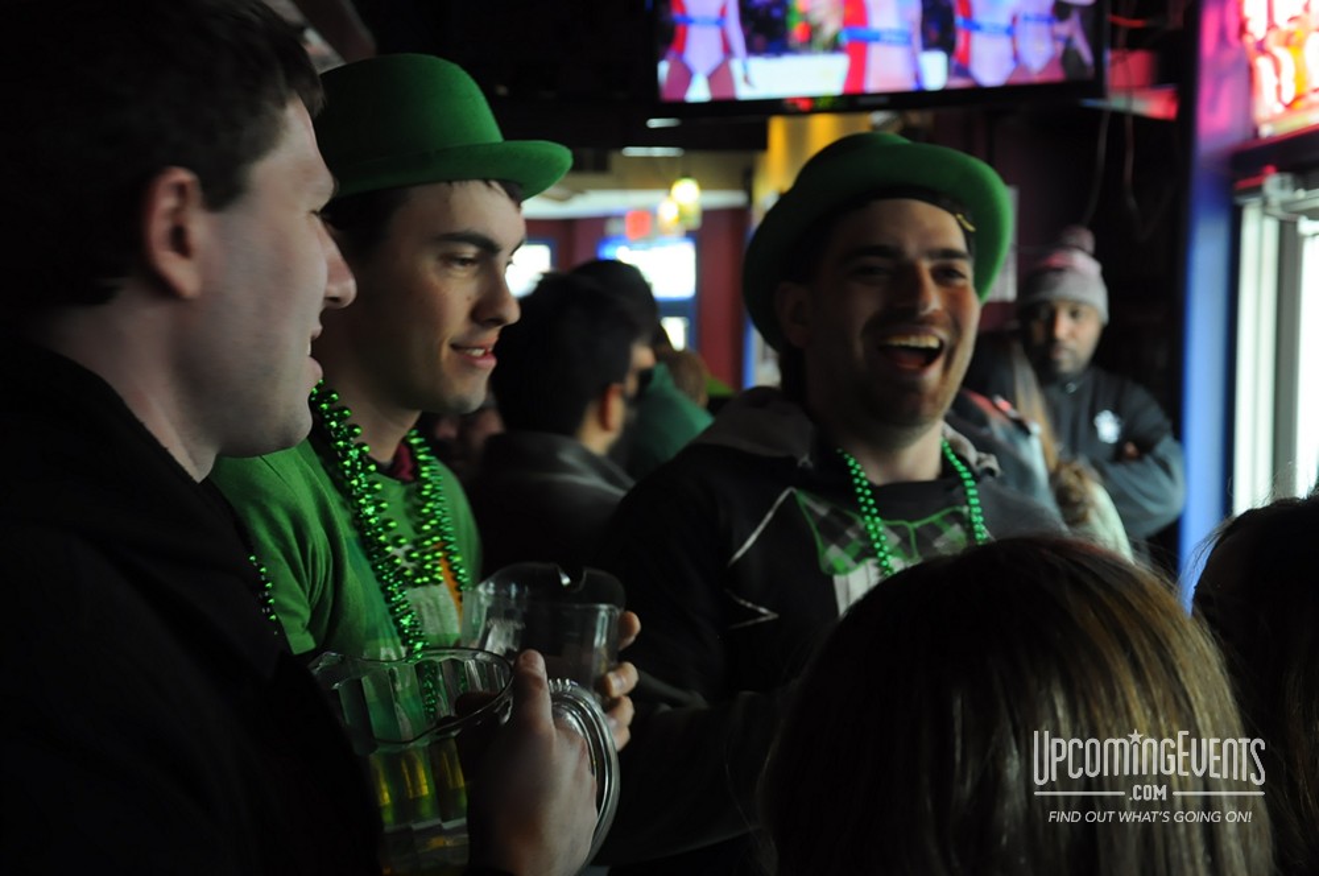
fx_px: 2086
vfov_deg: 23.7
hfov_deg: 35.1
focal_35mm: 57
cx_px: 660
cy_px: 438
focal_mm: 38
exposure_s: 1/30
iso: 800
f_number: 4.5
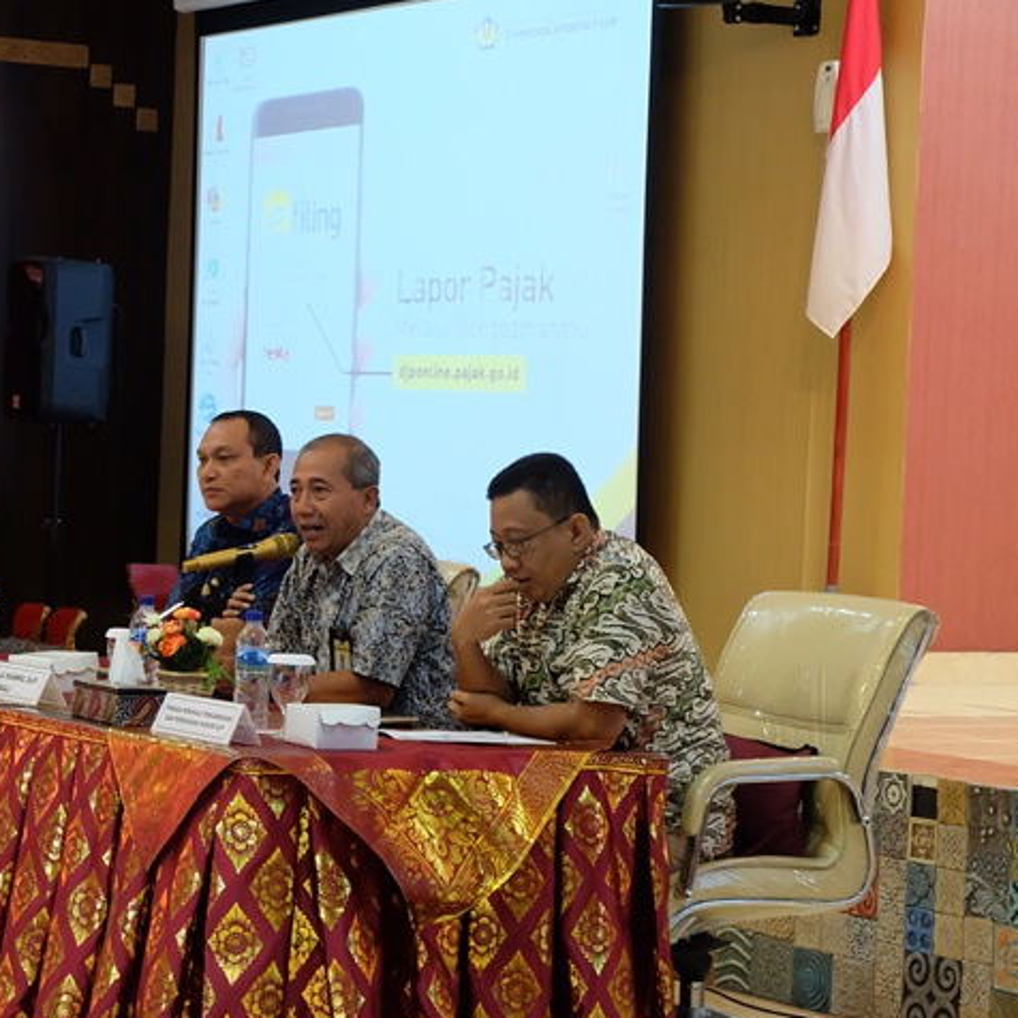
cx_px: 349
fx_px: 3560
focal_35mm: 107
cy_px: 566
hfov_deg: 16.2
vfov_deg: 16.3
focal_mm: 50
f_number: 5.6
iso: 3200
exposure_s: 1/15
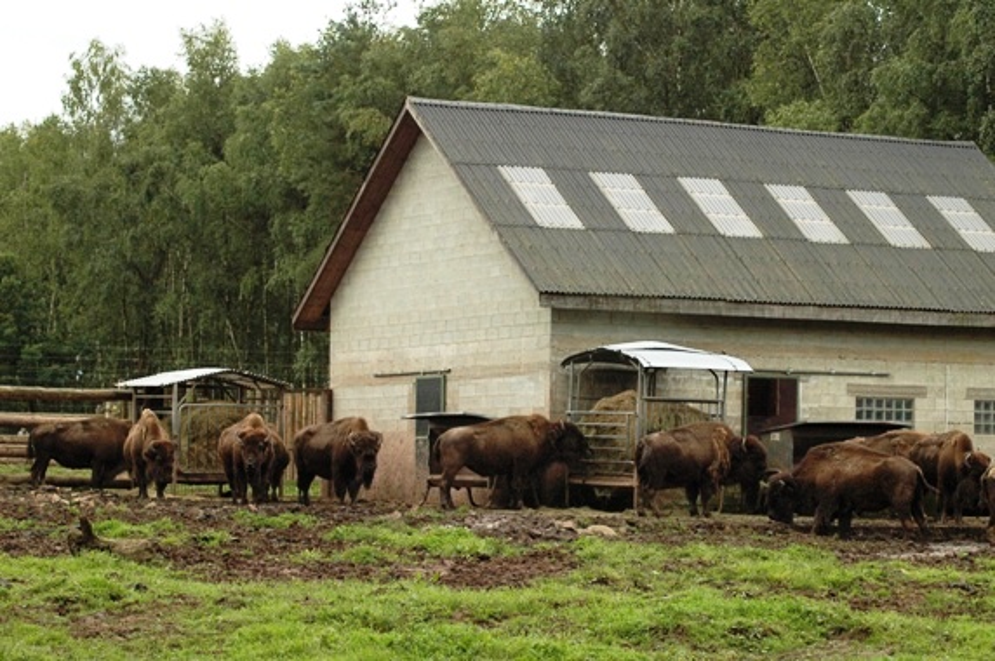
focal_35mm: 105
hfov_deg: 19.5
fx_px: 2899
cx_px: 498
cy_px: 330
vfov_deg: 13.0
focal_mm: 70
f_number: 5.6
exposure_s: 1/1250
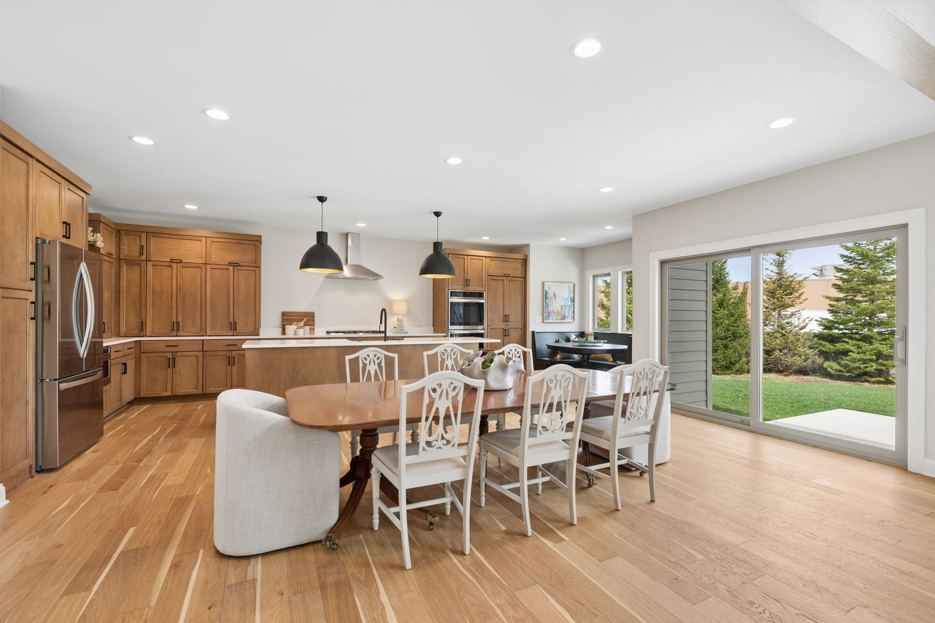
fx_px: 416
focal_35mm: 16
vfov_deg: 73.7
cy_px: 312
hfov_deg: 96.7
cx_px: 468
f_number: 8
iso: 500
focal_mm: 16
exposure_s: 1/50
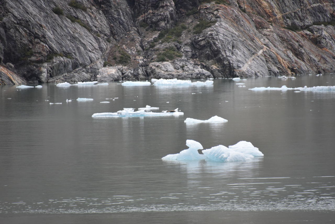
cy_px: 112
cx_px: 168
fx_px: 2792
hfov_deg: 6.9
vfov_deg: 4.6
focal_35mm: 300
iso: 2800
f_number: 5.6
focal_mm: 300
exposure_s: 1/640
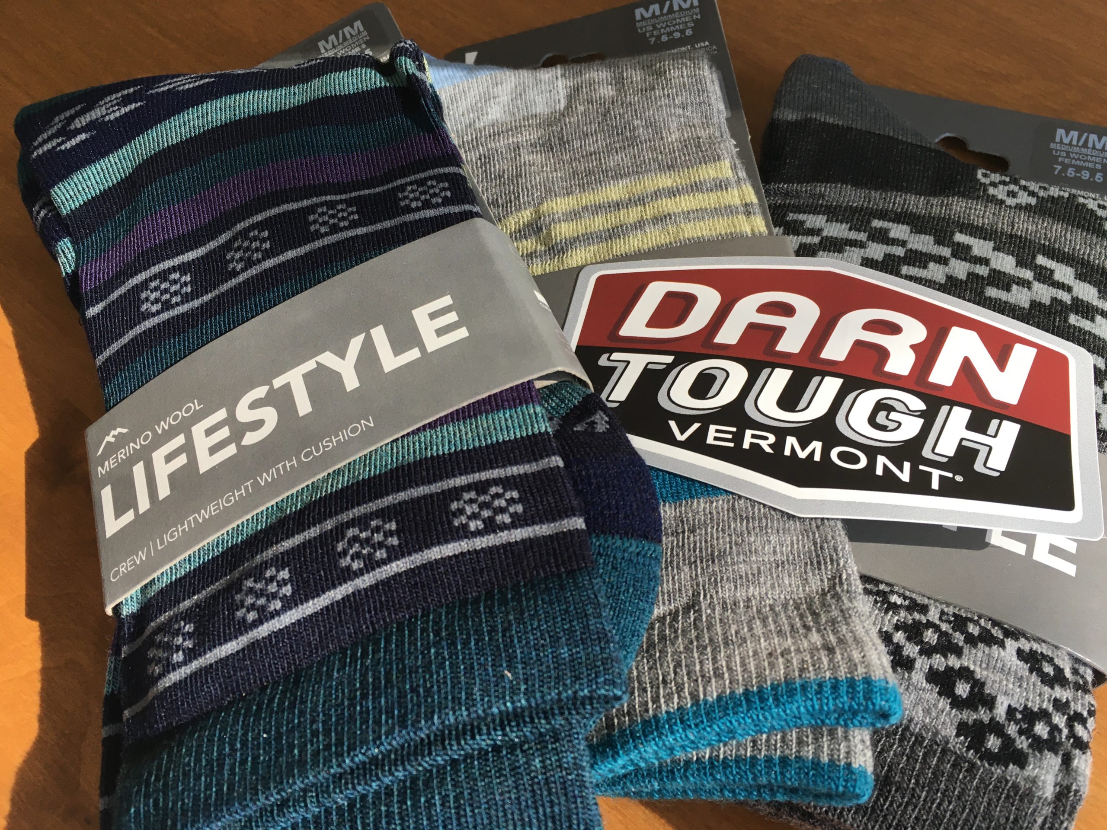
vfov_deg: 48.2
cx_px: 554
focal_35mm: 29
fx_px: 927
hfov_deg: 61.7
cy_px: 415
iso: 25
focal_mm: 4.15
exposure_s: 1/40
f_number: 2.2
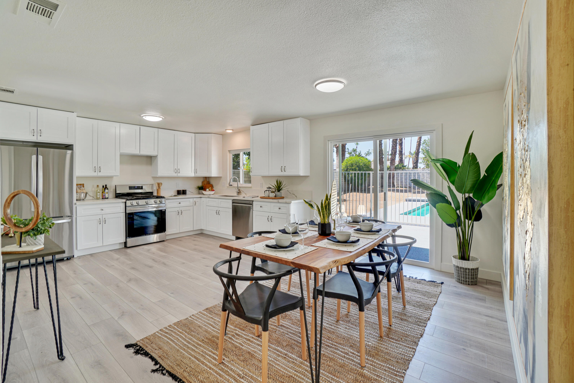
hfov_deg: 100.4
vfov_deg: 77.3
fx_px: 239
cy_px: 192
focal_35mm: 15
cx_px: 287
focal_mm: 10
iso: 100
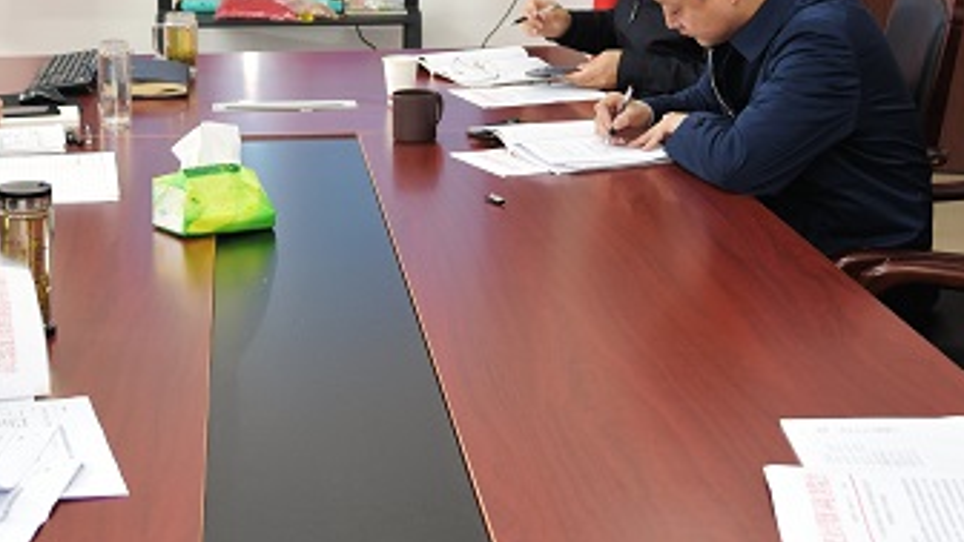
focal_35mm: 72
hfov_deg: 29.1
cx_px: 284
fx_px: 1840
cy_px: 23
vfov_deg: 16.5
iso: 200
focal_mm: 22
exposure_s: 1/30
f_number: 4
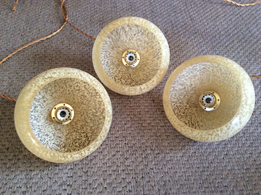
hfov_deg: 56.9
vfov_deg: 44.1
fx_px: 241
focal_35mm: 32
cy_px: 98
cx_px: 130
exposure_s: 1/25
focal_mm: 3.3
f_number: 2.4
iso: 125
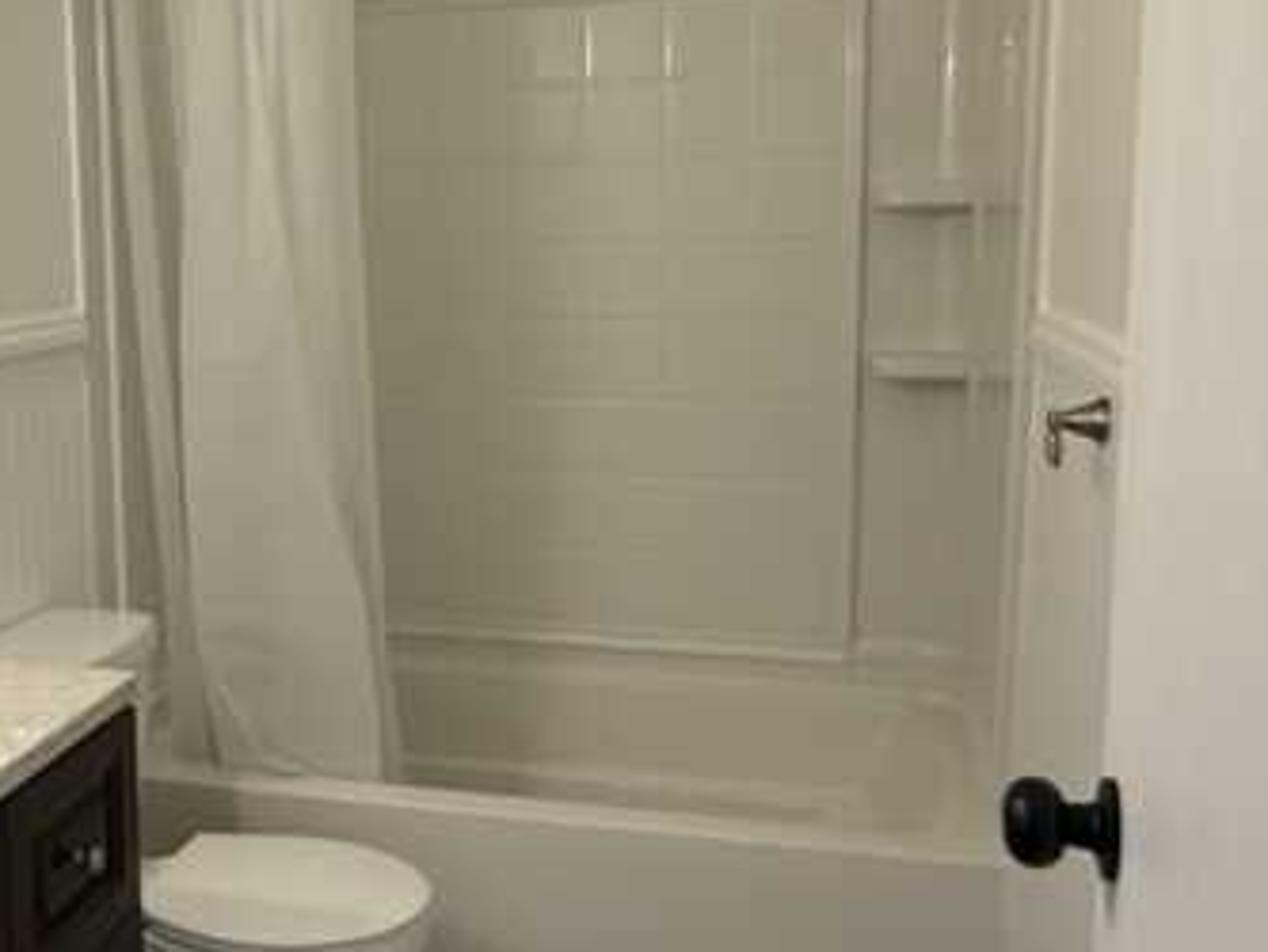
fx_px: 1576
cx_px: 293
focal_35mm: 43
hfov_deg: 42.3
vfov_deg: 33.6
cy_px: 411
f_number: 2.2
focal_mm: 2.22
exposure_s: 1/120
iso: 160
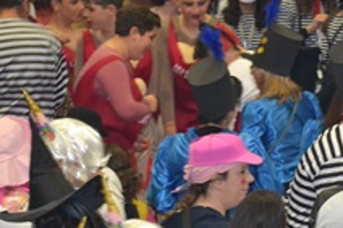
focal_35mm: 382
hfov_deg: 5.4
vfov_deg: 3.6
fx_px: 3637
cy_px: 147
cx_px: 235
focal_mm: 120
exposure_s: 1/60
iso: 3200
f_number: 4.8
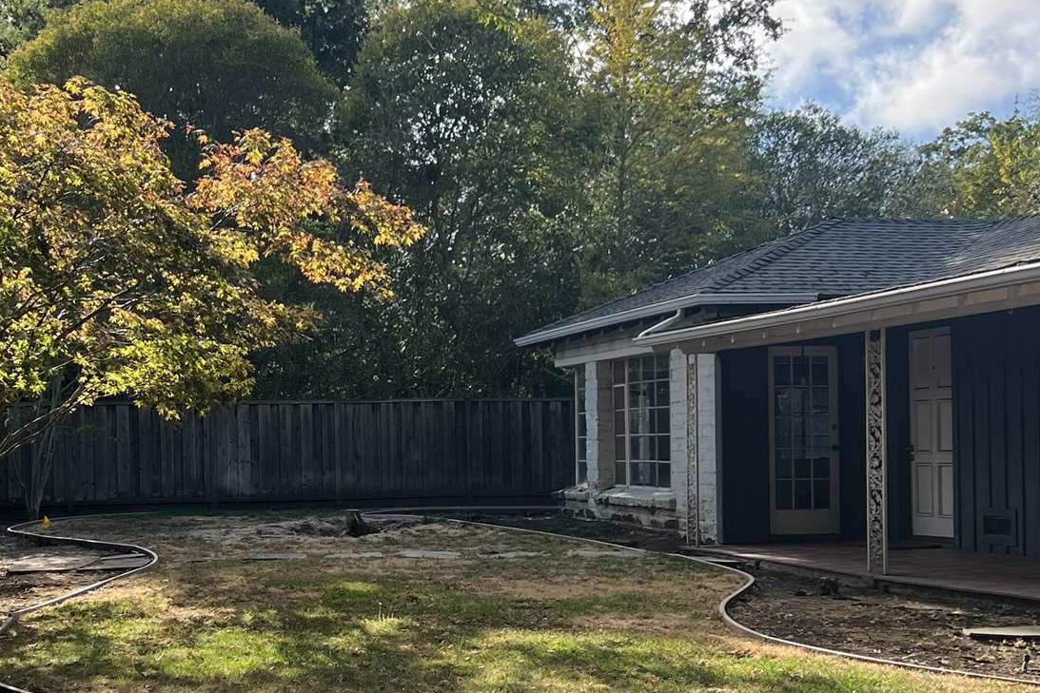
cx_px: 357
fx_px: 1647
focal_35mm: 57
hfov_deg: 34.8
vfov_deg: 23.7
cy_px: 444
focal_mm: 5.7
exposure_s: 1/1901
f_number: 1.5
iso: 50
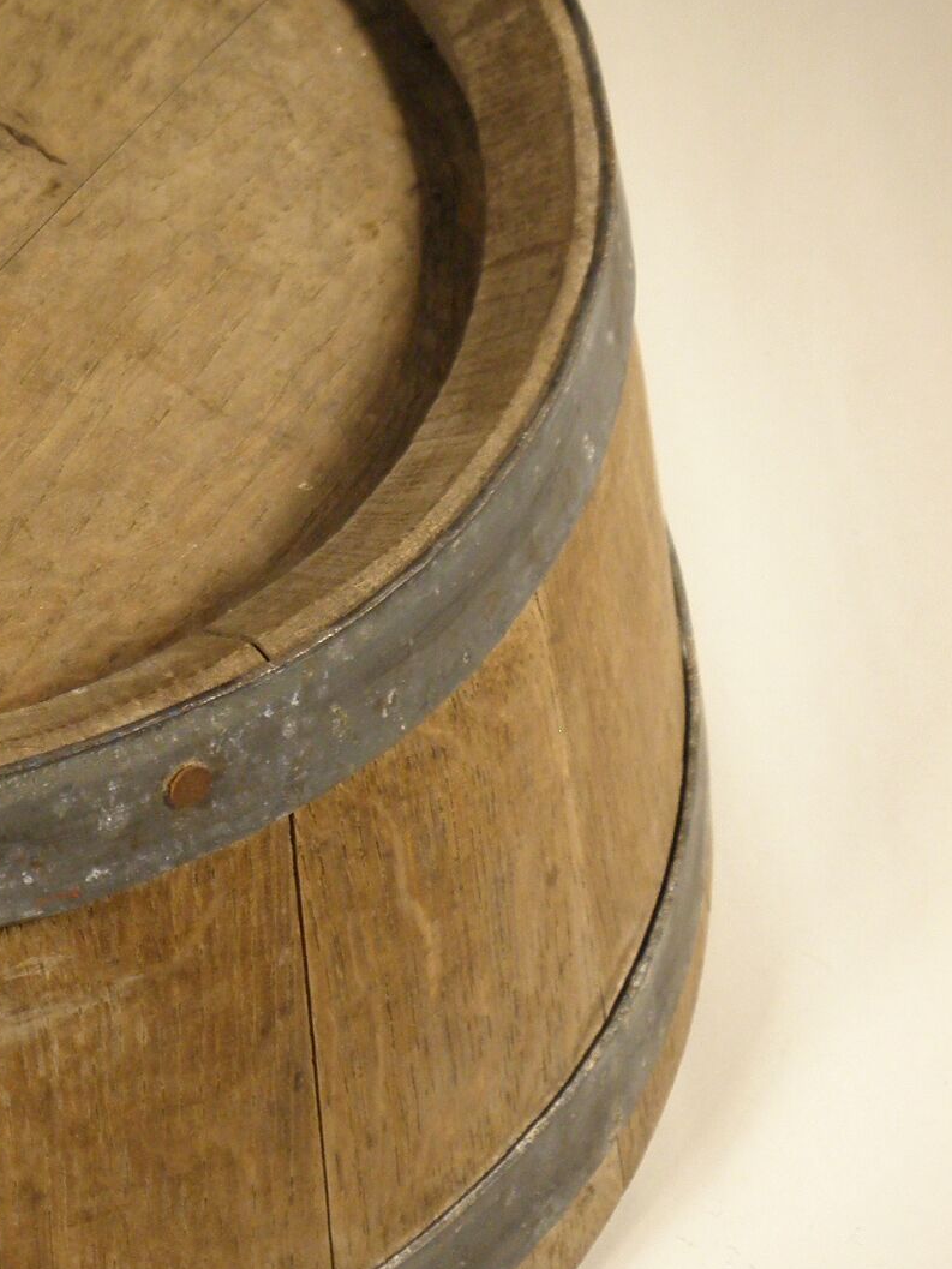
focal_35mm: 92
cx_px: -191
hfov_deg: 15.5
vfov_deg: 21.3
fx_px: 3373
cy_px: 475
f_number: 3.7
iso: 125
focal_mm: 6.8
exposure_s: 1/40
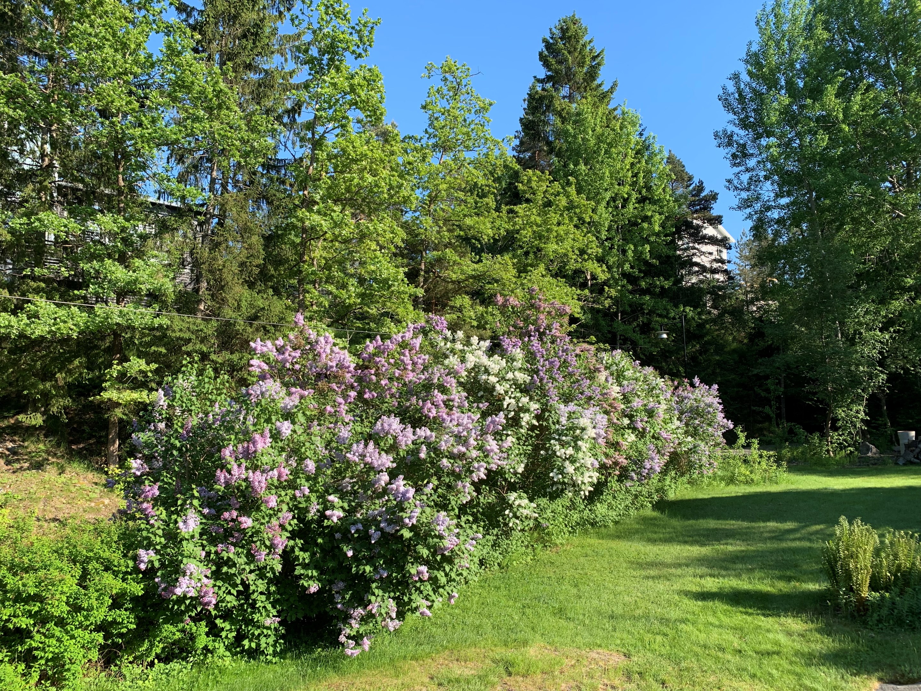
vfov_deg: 53.1
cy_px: 346
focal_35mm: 26
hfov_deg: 67.3
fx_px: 692
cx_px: 460
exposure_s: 1/796
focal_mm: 4.25
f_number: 1.8
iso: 25
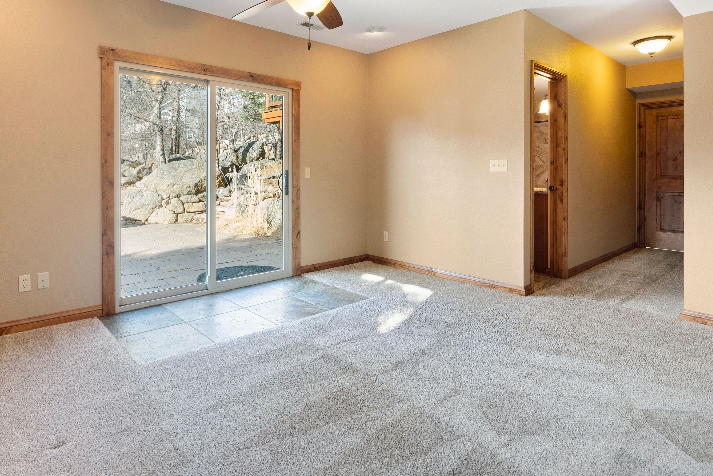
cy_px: 177
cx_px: 289
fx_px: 396
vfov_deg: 61.1
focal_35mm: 20
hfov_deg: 83.0
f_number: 8
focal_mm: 15
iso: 640
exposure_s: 1/13
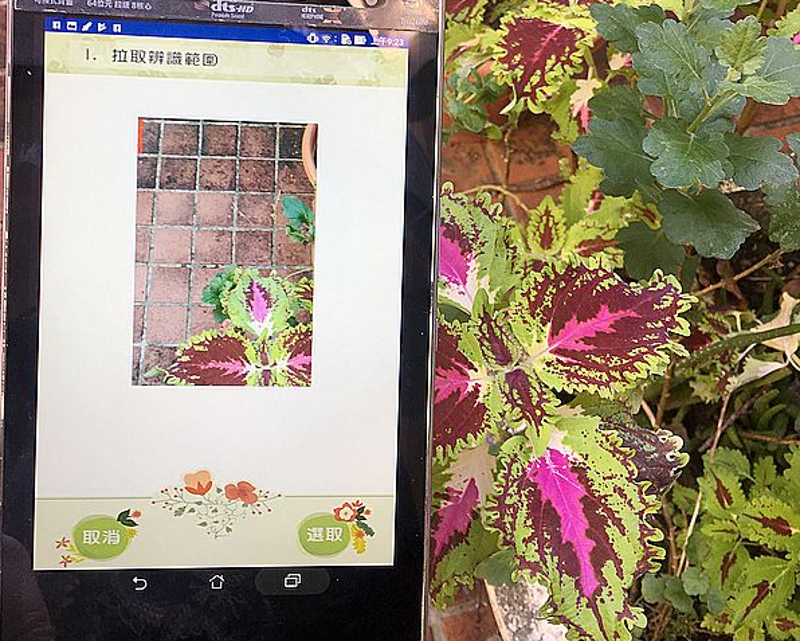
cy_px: 218
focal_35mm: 38
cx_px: 399
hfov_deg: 47.9
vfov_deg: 38.8
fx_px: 900
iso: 32
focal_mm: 4.15
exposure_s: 1/60
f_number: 2.2
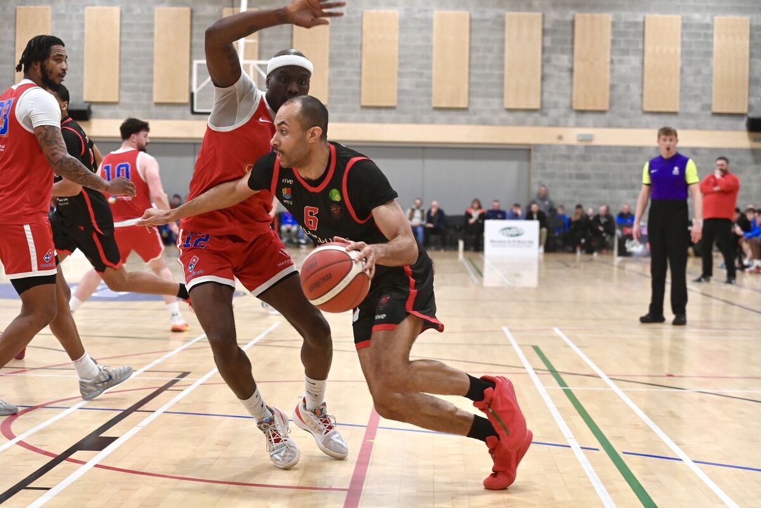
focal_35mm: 70
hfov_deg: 28.8
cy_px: 254
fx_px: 1480
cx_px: 380
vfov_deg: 19.5
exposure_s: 1/500
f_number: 3.5
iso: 4000
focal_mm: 70
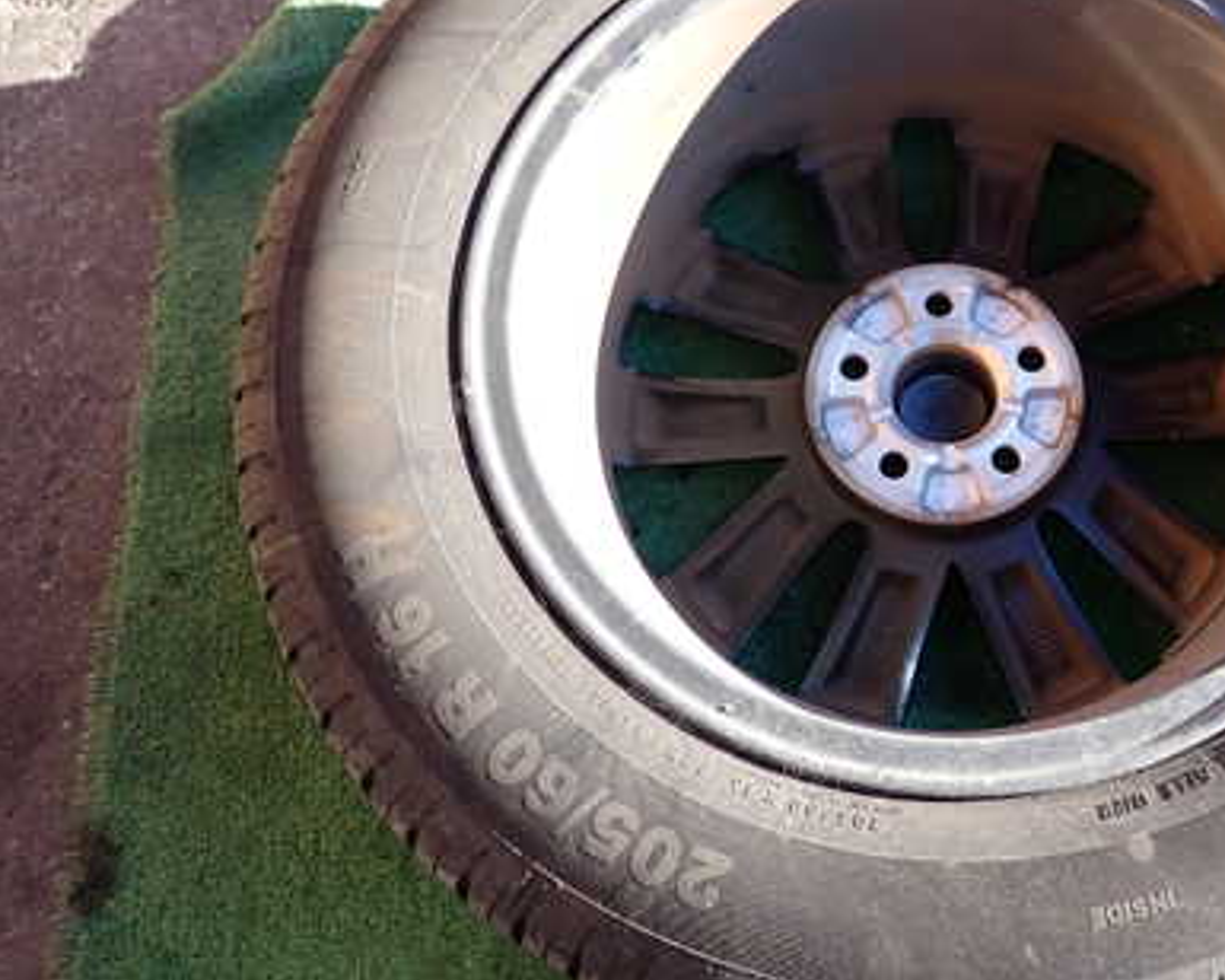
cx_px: 942
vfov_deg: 38.9
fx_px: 1378
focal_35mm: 38
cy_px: 375
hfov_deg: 46.0
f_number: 2
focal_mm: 4.5
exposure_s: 1/200
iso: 100
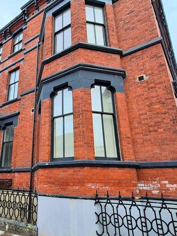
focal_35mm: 21
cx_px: 50
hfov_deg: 60.8
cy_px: 135
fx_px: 143
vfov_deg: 78.5
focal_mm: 1.74
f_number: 2.2
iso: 50
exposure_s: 1/588
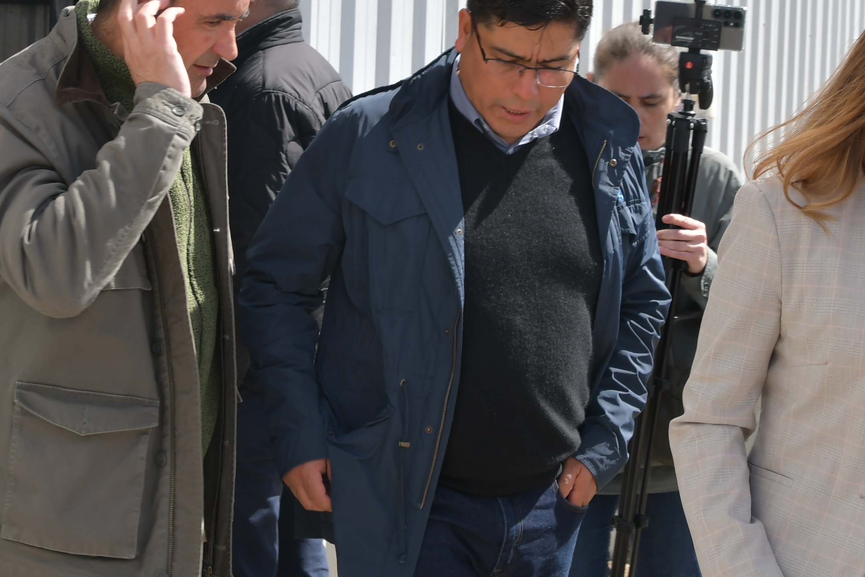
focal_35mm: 93
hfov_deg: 21.9
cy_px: 135
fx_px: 2235
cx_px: 465
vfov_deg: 14.6
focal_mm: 32
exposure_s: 1/160
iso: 100
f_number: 9
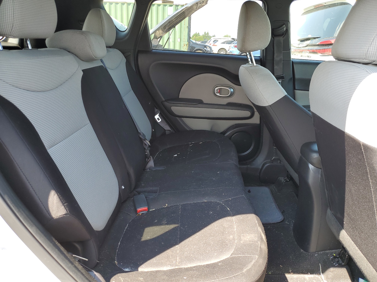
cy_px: 141
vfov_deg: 53.1
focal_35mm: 26
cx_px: 188
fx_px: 283
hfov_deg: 67.3
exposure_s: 1/179
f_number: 1.5
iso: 50
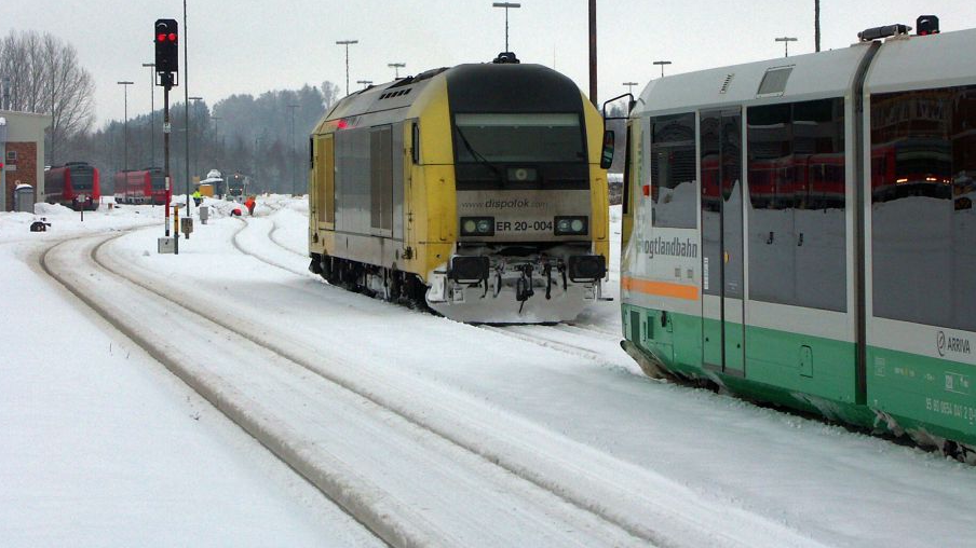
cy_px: 186
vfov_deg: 10.0
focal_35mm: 121
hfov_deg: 17.7
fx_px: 3131
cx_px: 493
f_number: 5.6
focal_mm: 25.17
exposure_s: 1/400
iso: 100
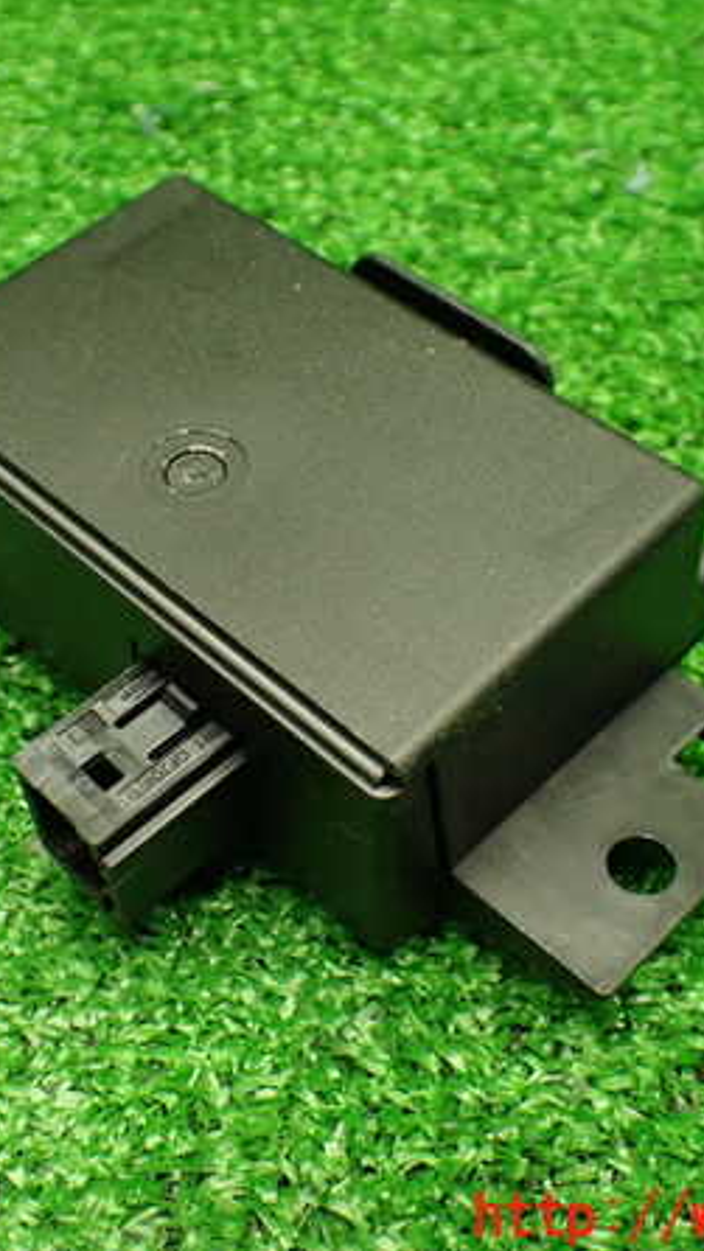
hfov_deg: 27.0
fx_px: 1460
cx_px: 266
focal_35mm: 44
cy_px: 623
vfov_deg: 46.4
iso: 800
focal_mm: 5.4
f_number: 2.3
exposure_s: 1/125
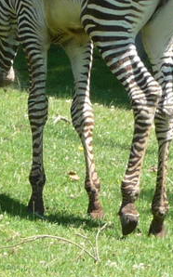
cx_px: 80
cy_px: 95
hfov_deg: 1.3
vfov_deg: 2.1
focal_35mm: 1014
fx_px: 7657
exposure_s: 1/200
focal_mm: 30.5
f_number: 4.8
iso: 100
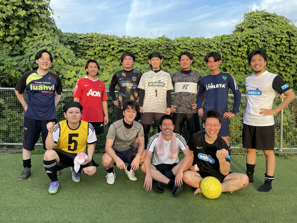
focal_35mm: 26
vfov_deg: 53.1
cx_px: 148
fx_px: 223
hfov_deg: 67.3
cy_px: 112
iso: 32
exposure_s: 1/251
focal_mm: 4.2
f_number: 1.6
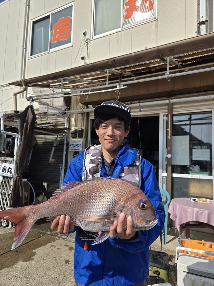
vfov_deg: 73.9
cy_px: 143
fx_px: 190
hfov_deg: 58.9
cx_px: 107
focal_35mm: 23
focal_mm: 5.4
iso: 25
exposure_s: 1/2246
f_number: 1.8
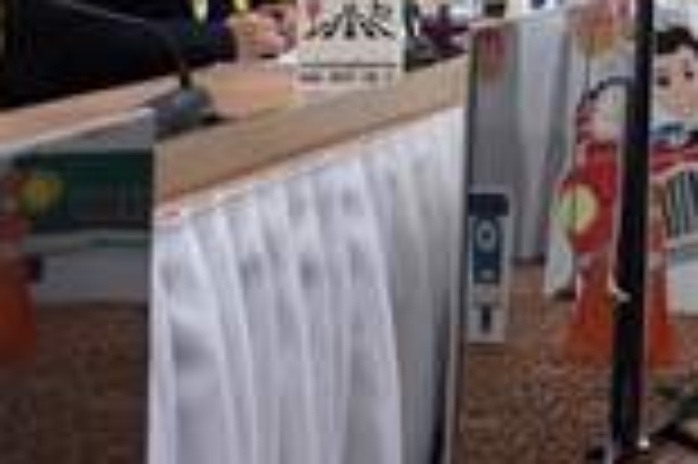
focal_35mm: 203
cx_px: 1169
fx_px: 3930
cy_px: 0
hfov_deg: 9.7
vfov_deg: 6.7
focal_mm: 35
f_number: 4.2
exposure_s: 1/60
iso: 1000
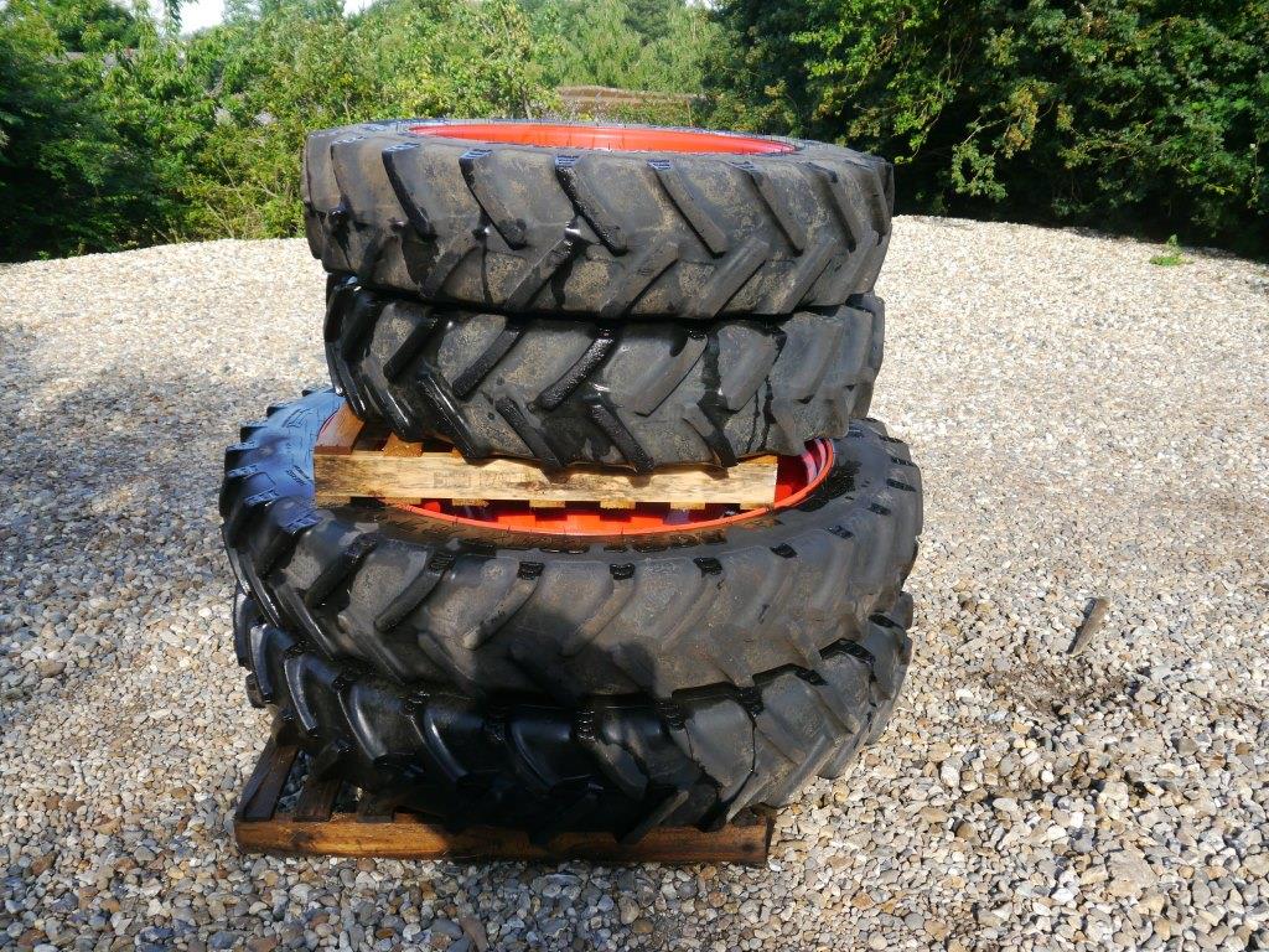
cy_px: 476
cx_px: 634
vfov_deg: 49.7
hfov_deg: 63.4
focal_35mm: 28
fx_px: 1026
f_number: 5
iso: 160
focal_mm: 14
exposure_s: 1/250
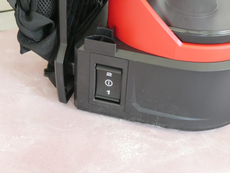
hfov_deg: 24.4
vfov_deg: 18.4
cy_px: 86
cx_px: 115
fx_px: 532
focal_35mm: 80
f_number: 4.7
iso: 3200
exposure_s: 1/25
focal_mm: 40
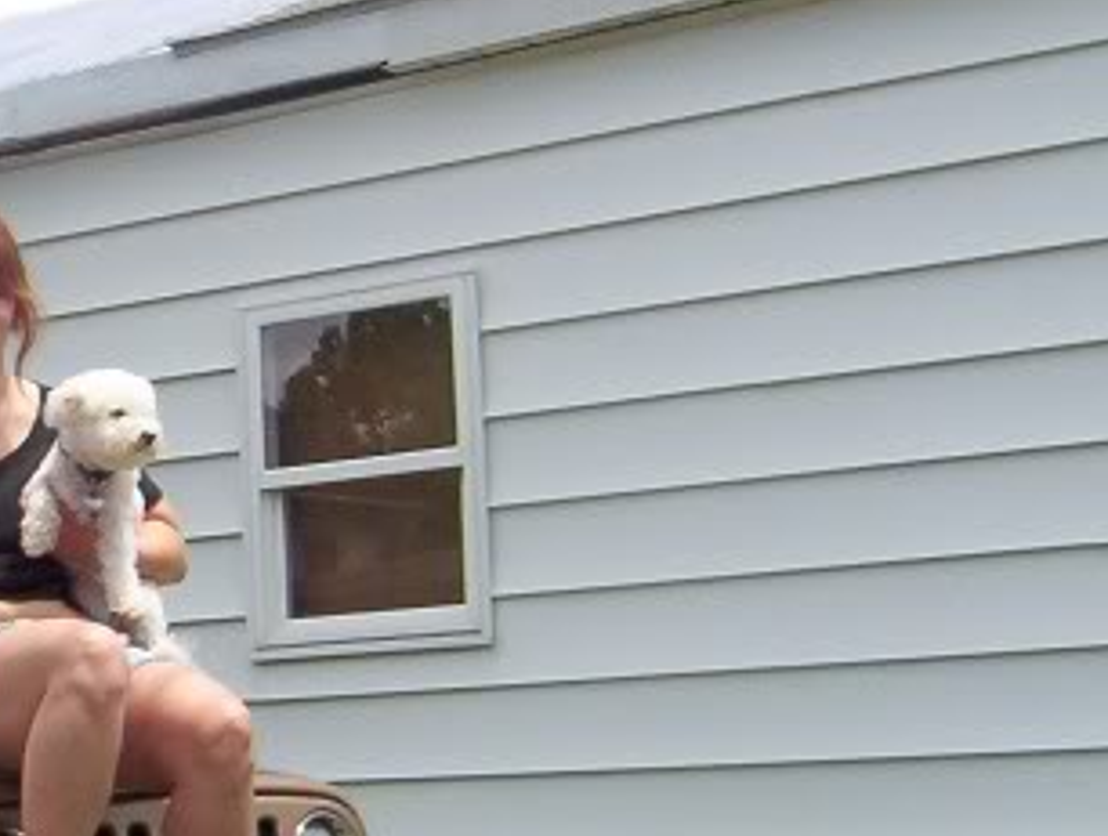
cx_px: -243
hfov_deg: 19.2
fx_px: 3080
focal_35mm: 96
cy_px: 507
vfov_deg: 15.5
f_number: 5.24
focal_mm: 5.54
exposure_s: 1/498
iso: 100
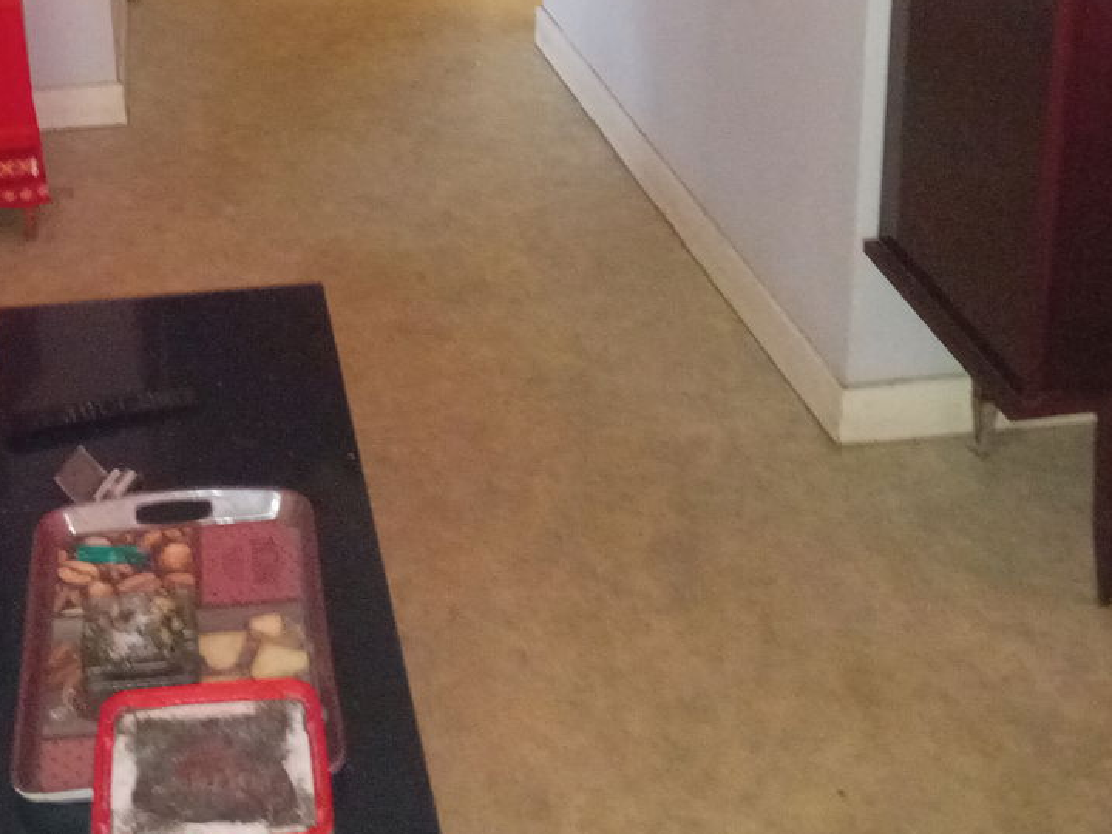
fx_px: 1927
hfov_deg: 31.4
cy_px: 17
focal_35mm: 60
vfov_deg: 23.5
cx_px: 236
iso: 3450
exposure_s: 1/16.7
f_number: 1.8
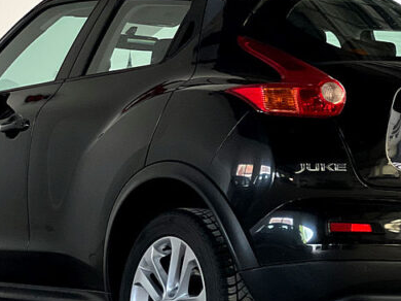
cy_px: 112
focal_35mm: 158
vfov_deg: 9.4
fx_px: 1829
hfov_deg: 12.5
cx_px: 236
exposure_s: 1/121
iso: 250
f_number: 2.8
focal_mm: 9
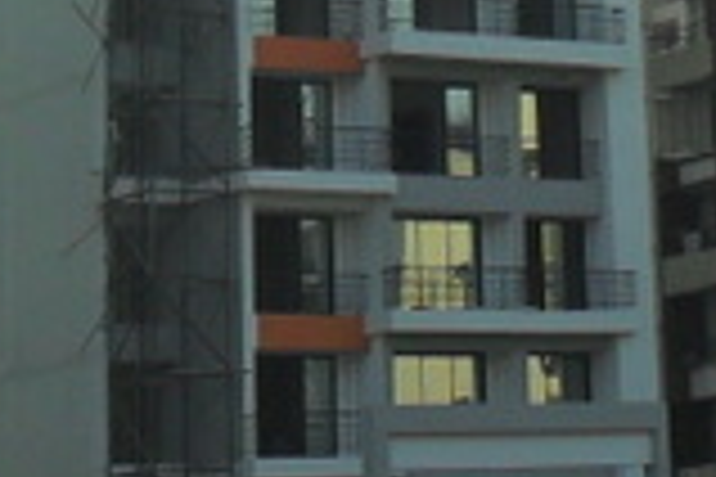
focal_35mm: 189
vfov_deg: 7.0
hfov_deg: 10.7
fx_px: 3759
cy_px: -529
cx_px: 820
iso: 100
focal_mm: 6.6
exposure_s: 1/1000
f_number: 4
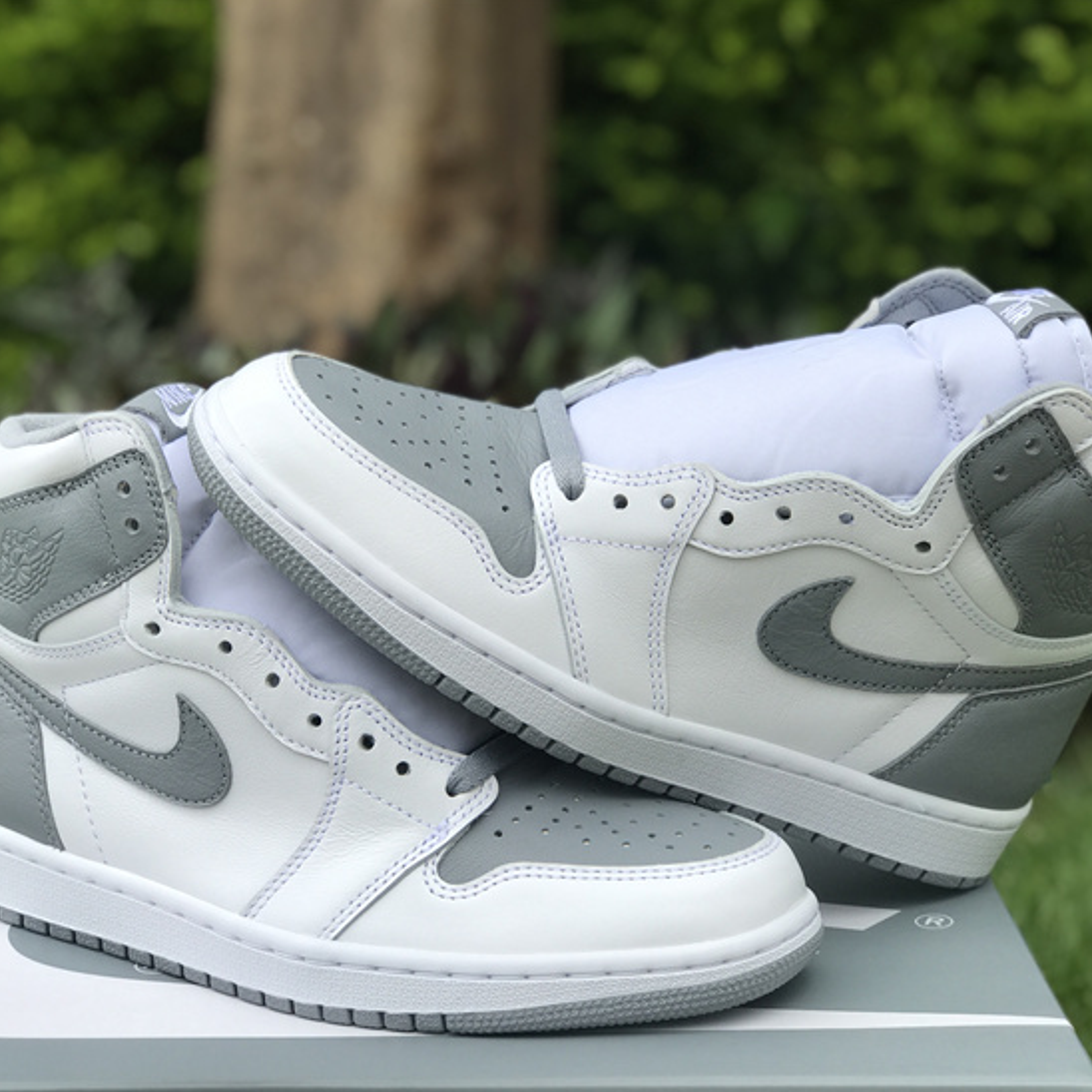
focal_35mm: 68
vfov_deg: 25.4
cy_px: 545
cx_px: 506
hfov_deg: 25.4
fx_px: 2427
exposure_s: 1/323
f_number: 2.8
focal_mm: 6.6
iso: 20
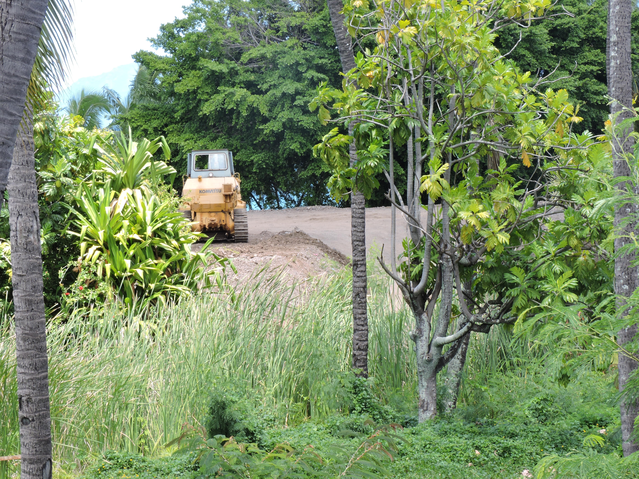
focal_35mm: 170
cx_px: 320
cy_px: 240
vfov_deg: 8.7
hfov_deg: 11.6
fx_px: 3138
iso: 100
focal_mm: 30.5
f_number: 7.3
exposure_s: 1/60
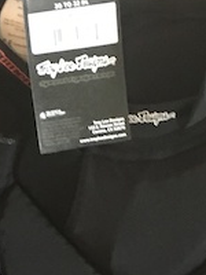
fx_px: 920
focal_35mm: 116
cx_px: 78
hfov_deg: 12.8
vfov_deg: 15.9
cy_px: 375
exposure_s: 1/15
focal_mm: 4.15
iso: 400
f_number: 2.2
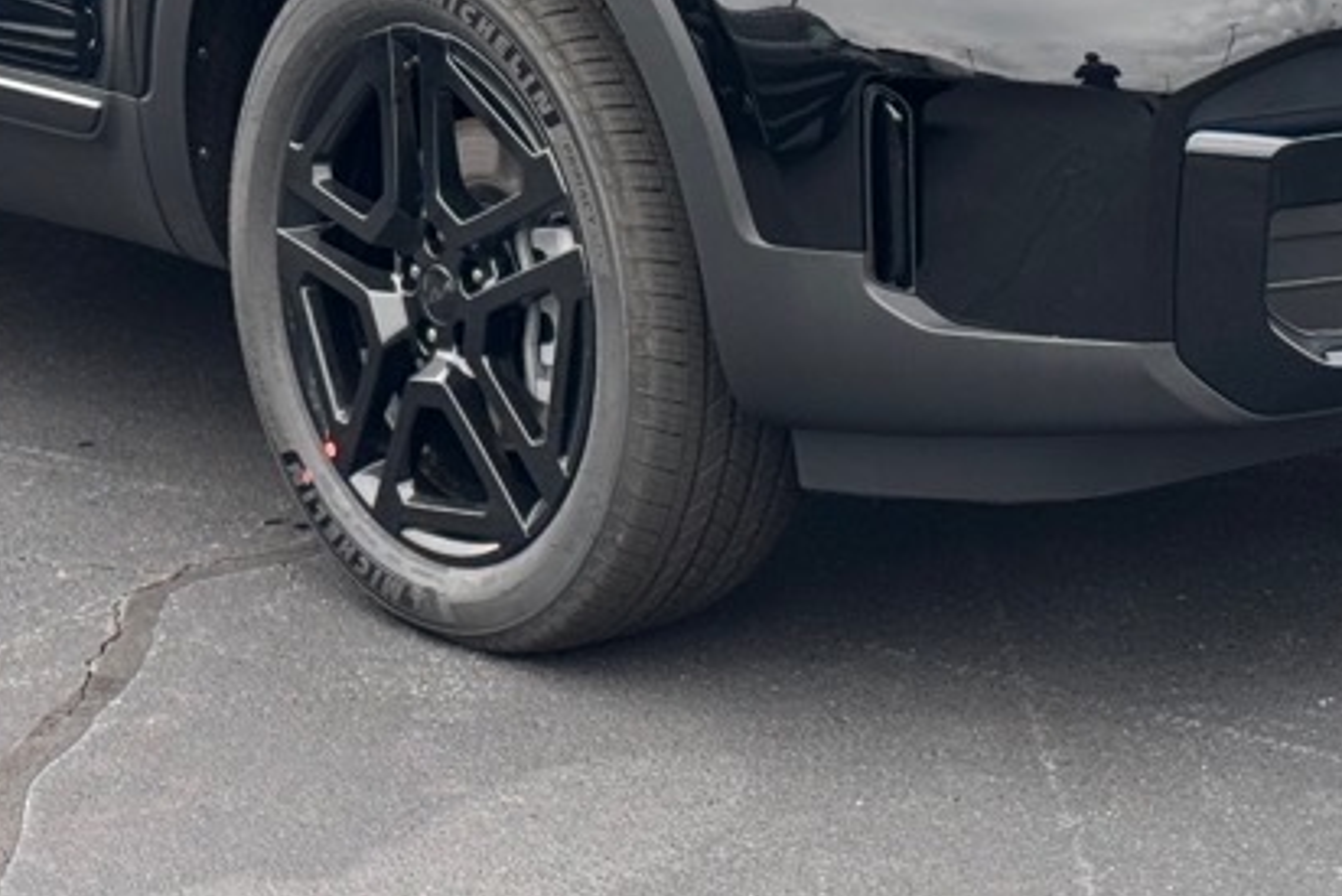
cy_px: -39
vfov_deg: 10.9
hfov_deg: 16.5
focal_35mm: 124
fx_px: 4624
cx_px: 629
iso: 64
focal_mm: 6.76
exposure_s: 1/488
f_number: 1.78
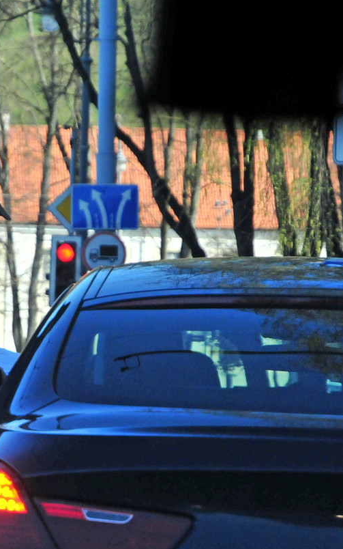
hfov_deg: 6.0
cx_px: 47
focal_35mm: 219
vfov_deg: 9.6
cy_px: 313
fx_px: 3273
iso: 1250
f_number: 5.6
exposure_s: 1/2000
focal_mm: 80
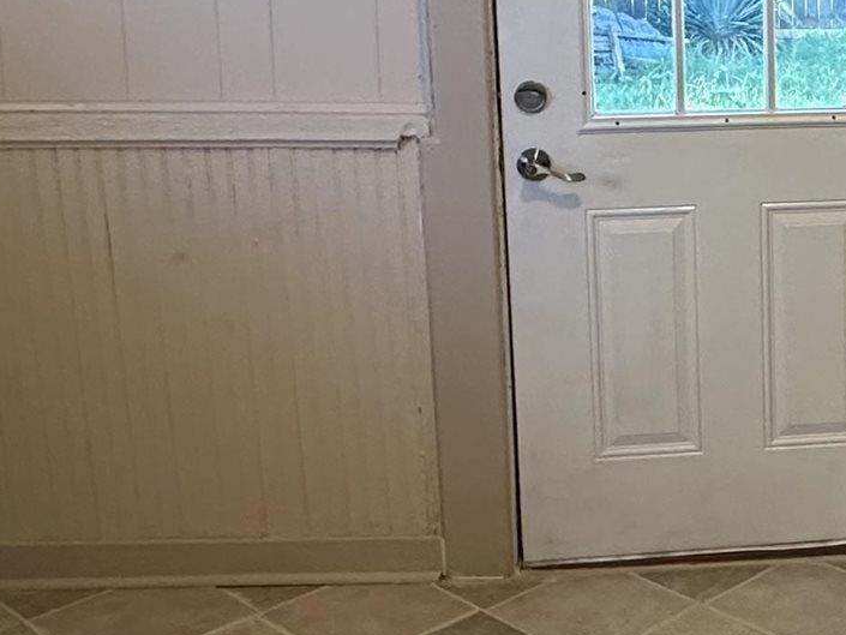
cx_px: 883
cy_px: 130
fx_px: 1491
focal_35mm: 61
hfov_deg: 29.2
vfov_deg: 23.7
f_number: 2.2
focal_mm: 2.22
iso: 250
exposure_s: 1/120
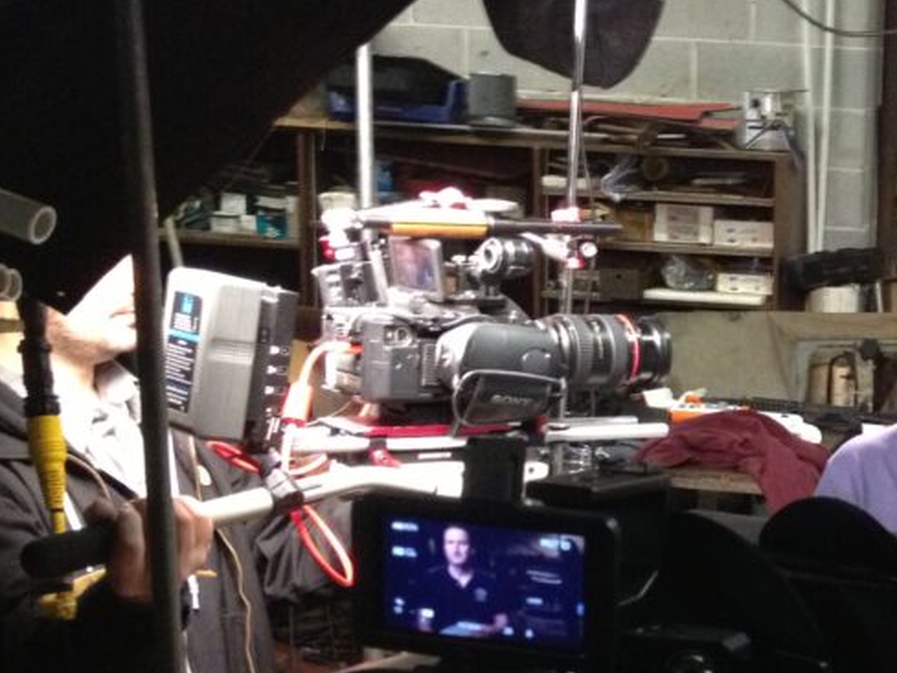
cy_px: 478
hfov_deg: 21.7
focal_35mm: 86
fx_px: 2229
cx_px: 967
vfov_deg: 17.1
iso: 320
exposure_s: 1/20
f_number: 2.4
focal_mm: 4.28
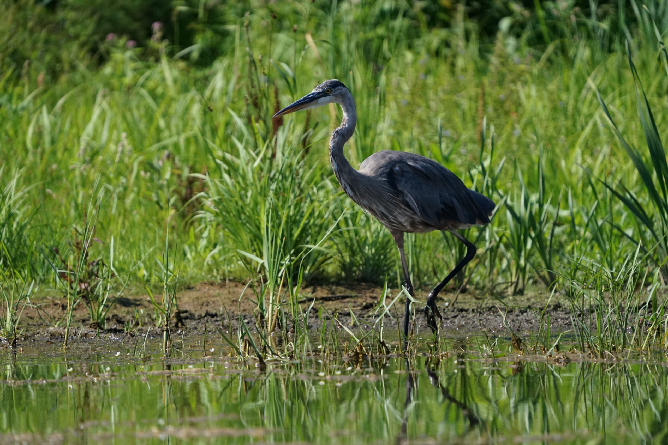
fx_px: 11133
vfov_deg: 2.3
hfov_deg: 3.4
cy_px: 222
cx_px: 334
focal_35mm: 600
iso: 2000
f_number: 6.3
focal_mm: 600
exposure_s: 1/2000
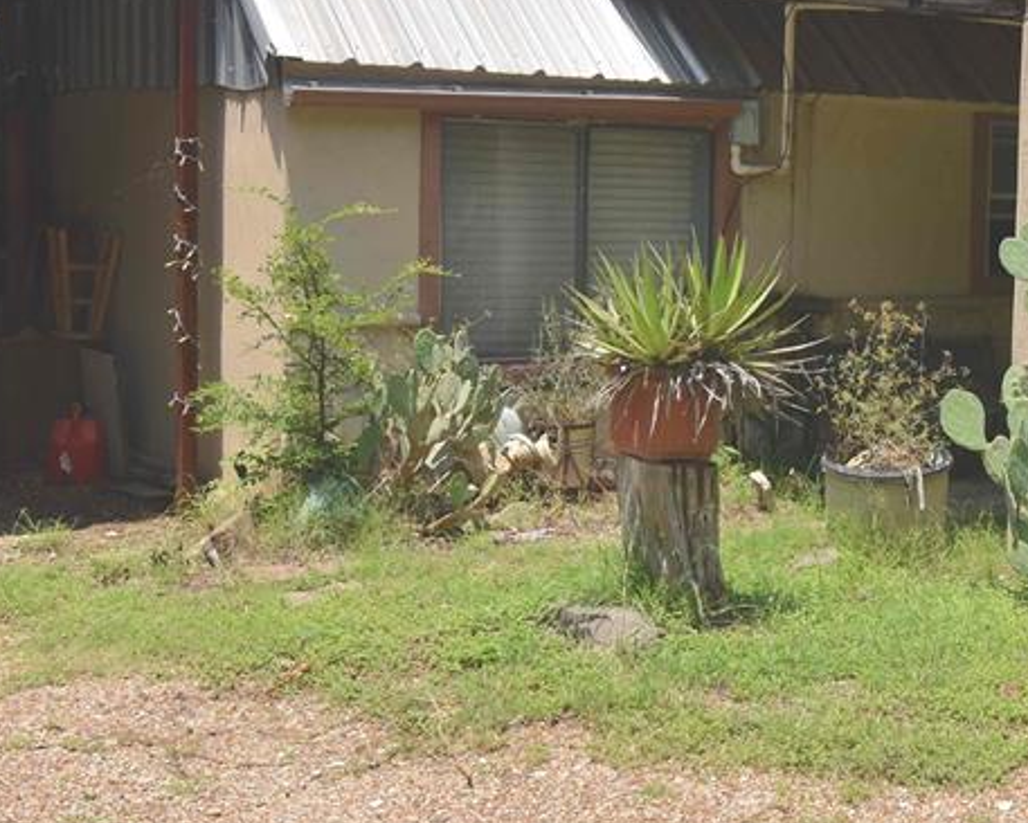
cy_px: 288
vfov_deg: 24.1
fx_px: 1918
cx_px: 992
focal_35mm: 63
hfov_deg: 28.4
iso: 100
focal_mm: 20
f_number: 10
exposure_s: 1/200
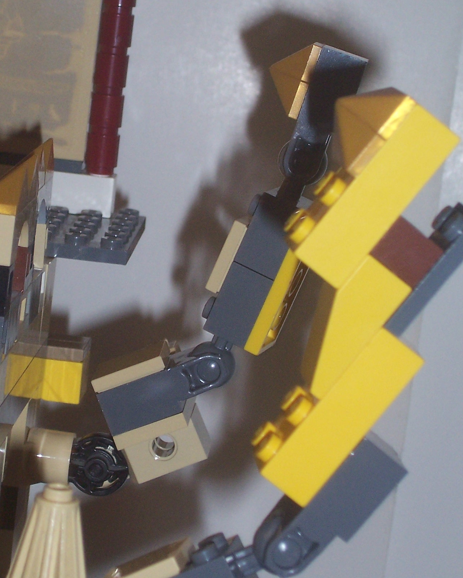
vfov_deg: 15.0
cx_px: 138
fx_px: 2192
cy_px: 214
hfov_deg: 12.0
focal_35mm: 128
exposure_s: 1/90
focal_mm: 13.5
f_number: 4.1
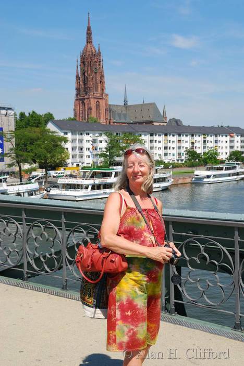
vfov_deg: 41.1
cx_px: 122
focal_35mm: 48
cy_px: 183
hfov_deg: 28.1
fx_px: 487
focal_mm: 32
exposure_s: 1/250
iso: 100
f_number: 8
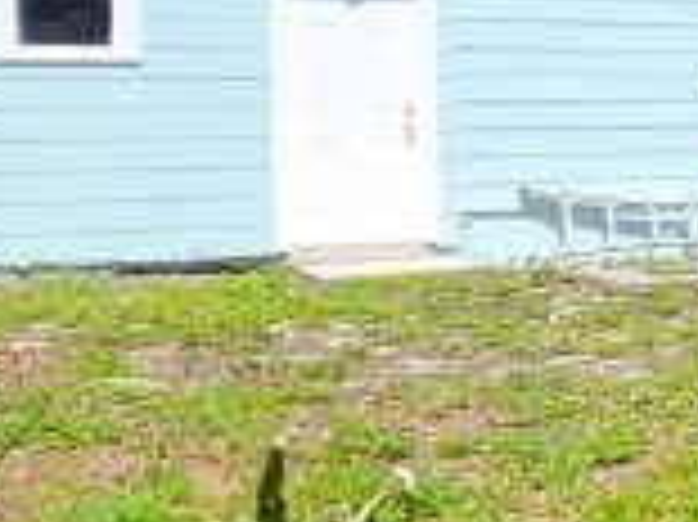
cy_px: 135
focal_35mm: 86
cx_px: 1626
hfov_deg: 15.0
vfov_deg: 17.1
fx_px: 1733
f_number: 2.2
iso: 40
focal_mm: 1.74
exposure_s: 1/1248
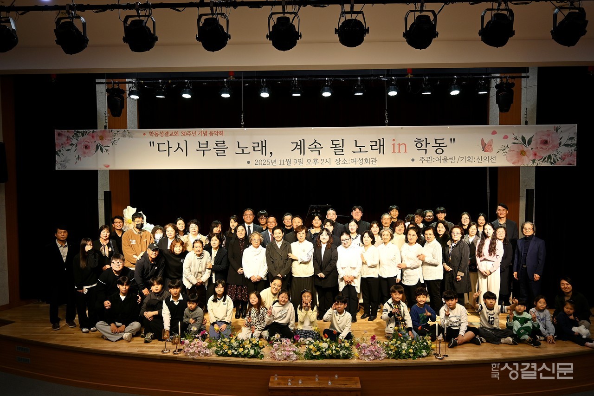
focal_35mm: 28
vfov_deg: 45.7
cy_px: 198
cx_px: 297
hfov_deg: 64.6
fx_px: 470
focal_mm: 19
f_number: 4
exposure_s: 1/60
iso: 220
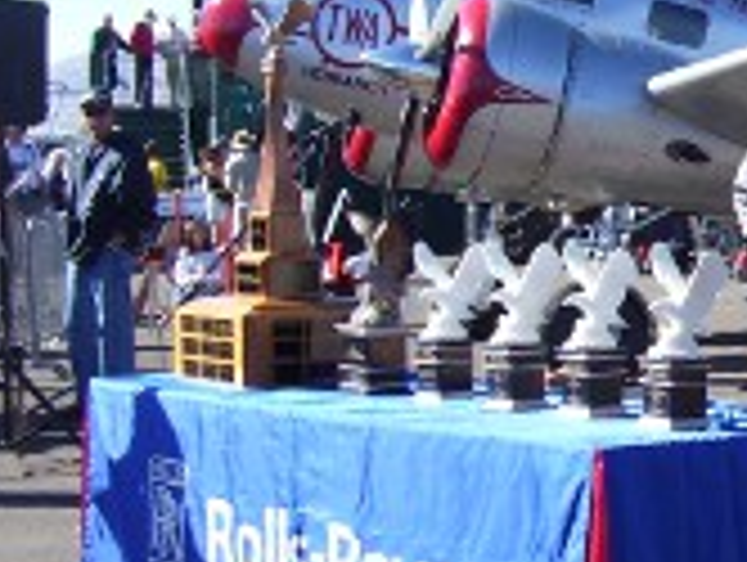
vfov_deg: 14.7
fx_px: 2183
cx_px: 891
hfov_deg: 18.4
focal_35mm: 101
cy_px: 229
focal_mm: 7
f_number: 5.6
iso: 80
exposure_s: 1/250
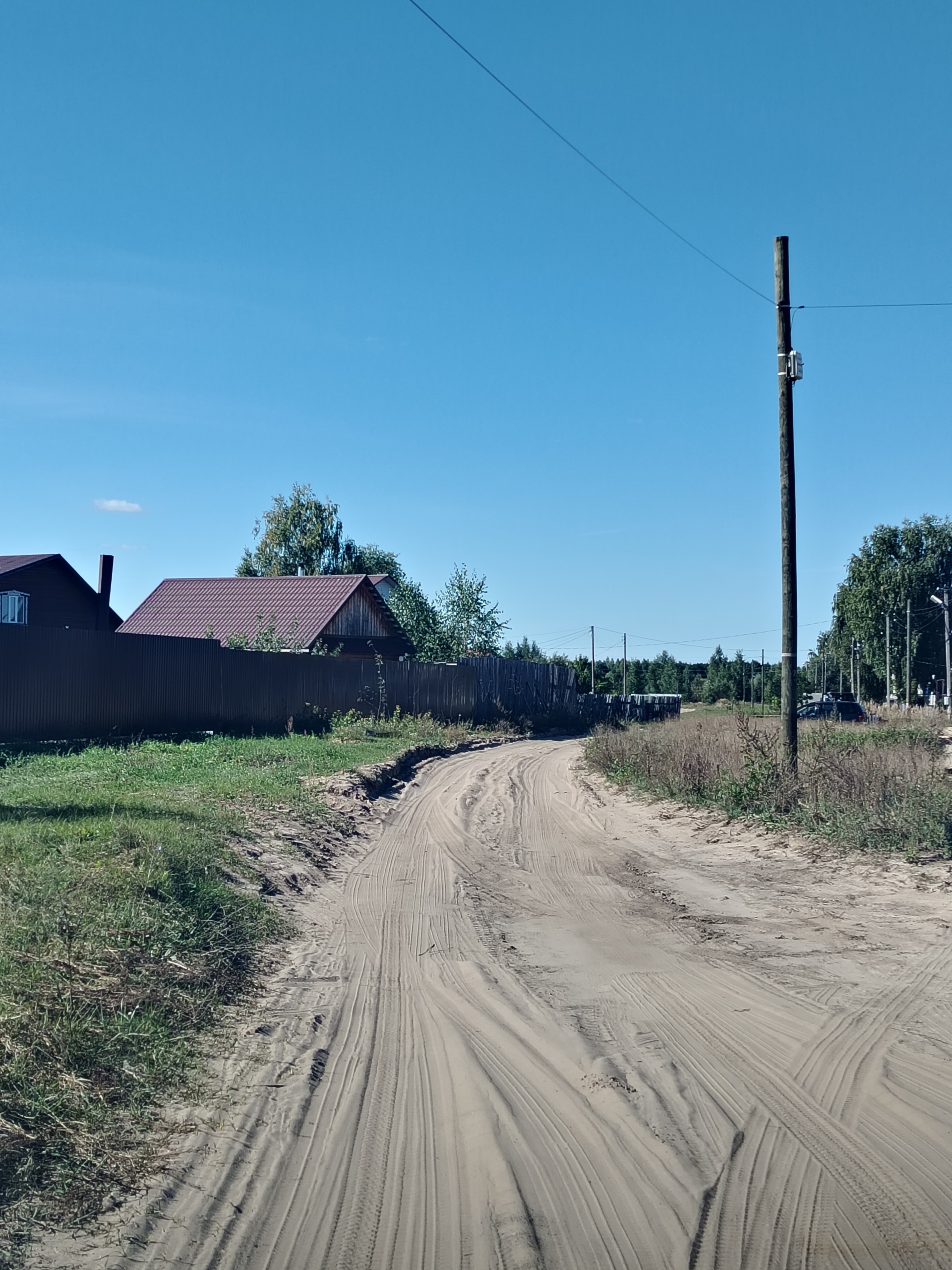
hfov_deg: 30.9
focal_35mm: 47
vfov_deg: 40.4
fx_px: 1723
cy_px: 635
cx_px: 476
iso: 100
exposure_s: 1/630
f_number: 1.75
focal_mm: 5.25
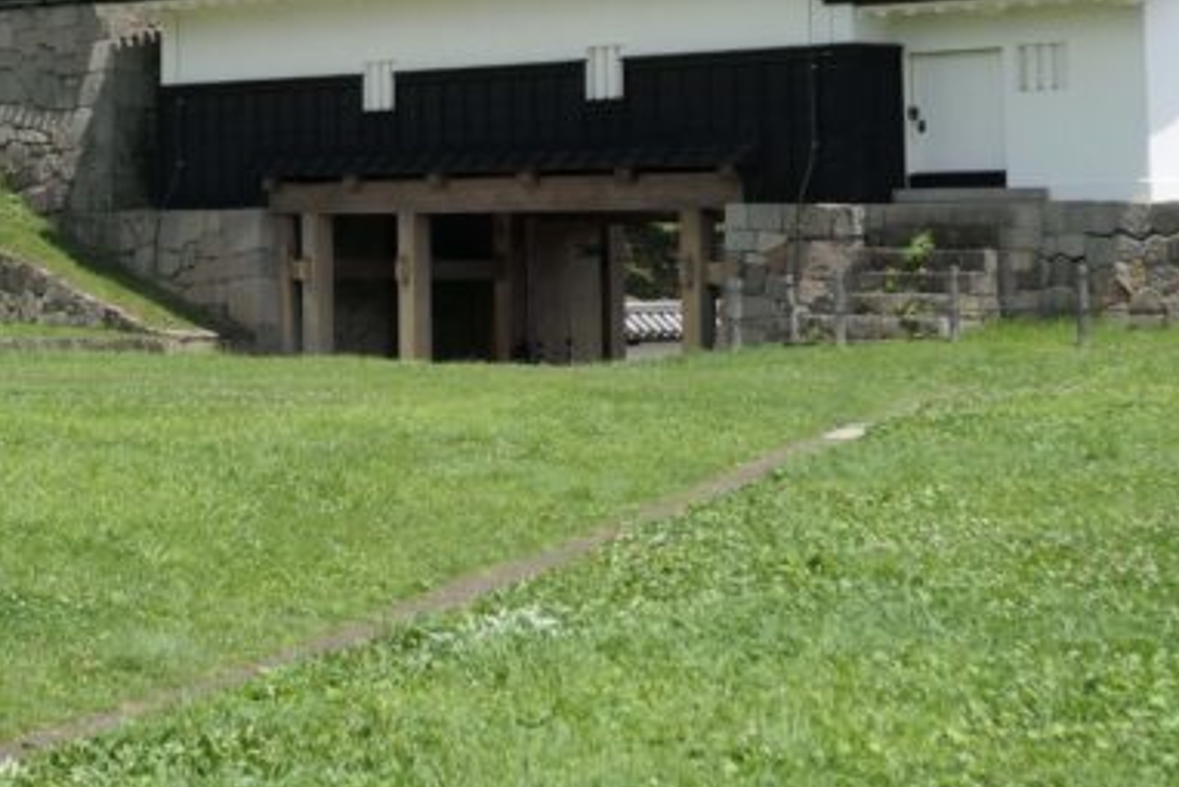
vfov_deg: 13.6
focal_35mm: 99
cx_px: 52
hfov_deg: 20.1
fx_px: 3243
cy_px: -65
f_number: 2.8
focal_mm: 15.4
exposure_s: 1/2000
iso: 125
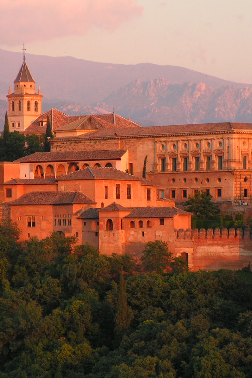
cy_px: 189
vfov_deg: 10.2
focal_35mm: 201
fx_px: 2110
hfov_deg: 6.8
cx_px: 107
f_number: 3.4
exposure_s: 1/200
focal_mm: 24
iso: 125
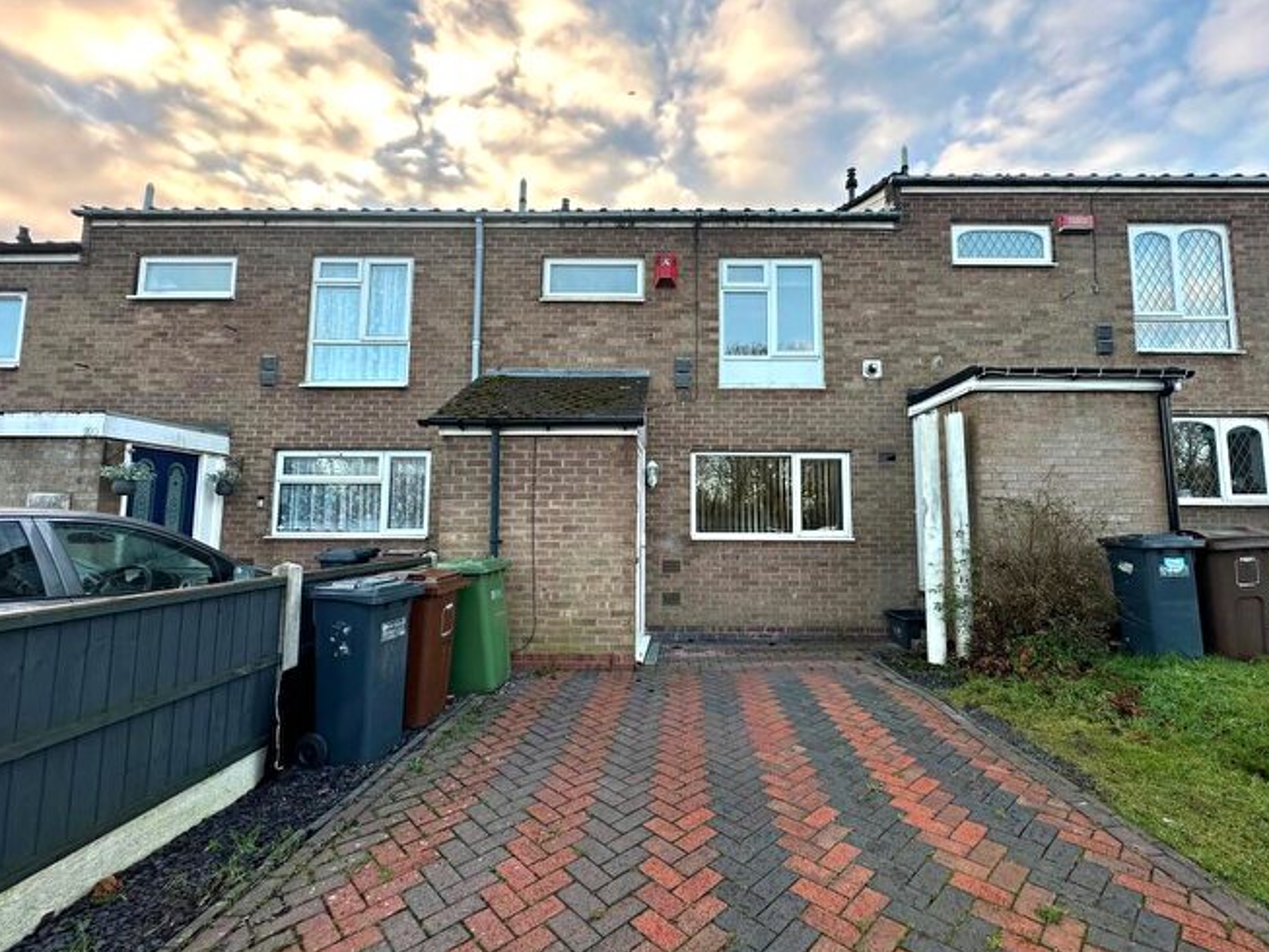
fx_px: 550
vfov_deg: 81.8
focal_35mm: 15
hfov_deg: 98.1
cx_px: 670
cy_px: 477
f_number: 2.2
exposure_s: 1/144
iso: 40
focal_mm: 2.22
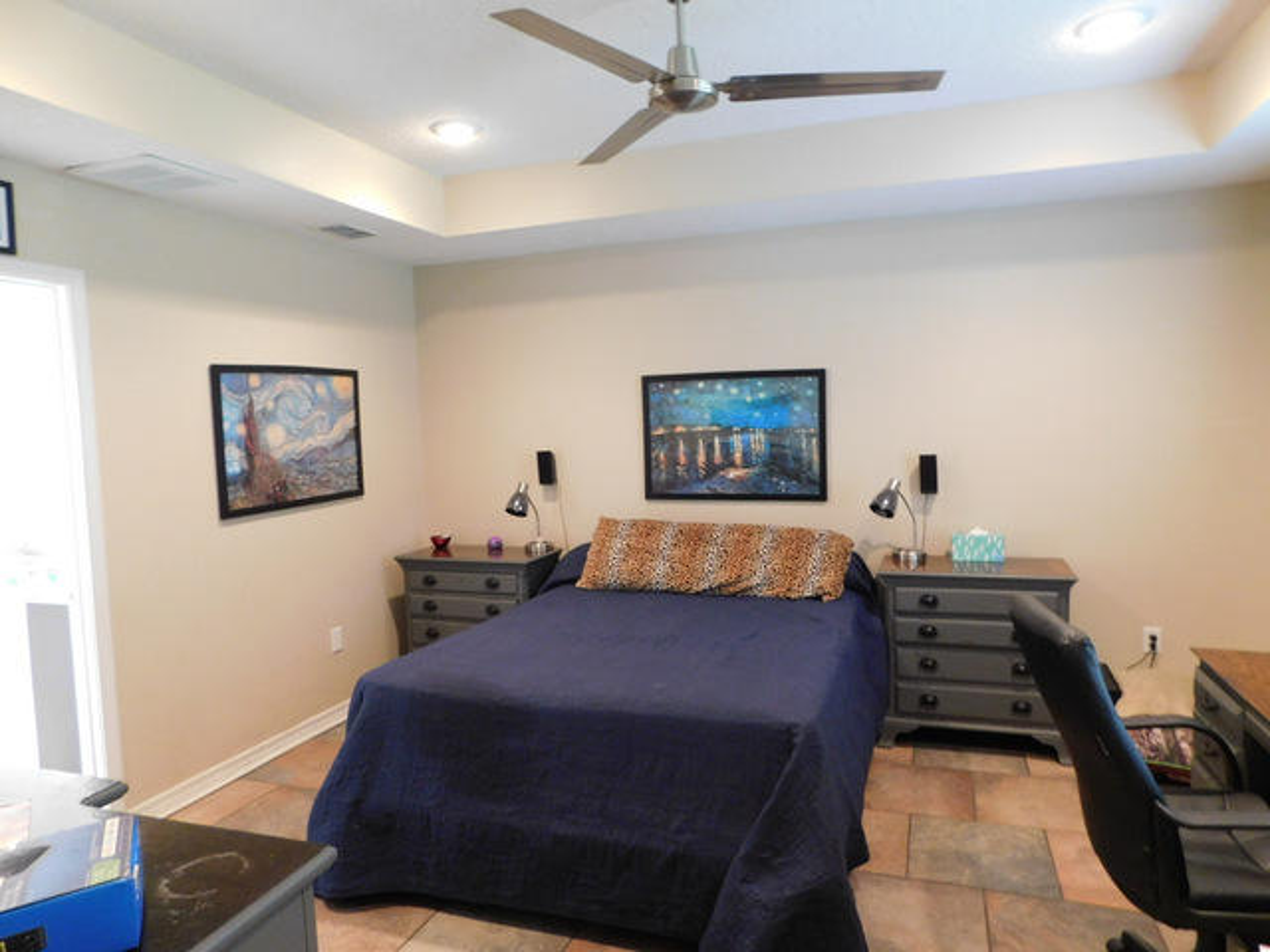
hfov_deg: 73.9
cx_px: 635
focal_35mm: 23
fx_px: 844
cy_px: 476
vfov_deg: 58.9
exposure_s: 1/8
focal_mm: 4
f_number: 3
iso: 450
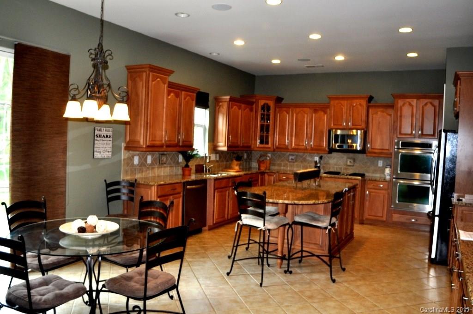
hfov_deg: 62.0
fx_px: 394
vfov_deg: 43.5
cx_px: 236
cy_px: 157
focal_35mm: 30
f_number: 4
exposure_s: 1/60
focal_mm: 20
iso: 640
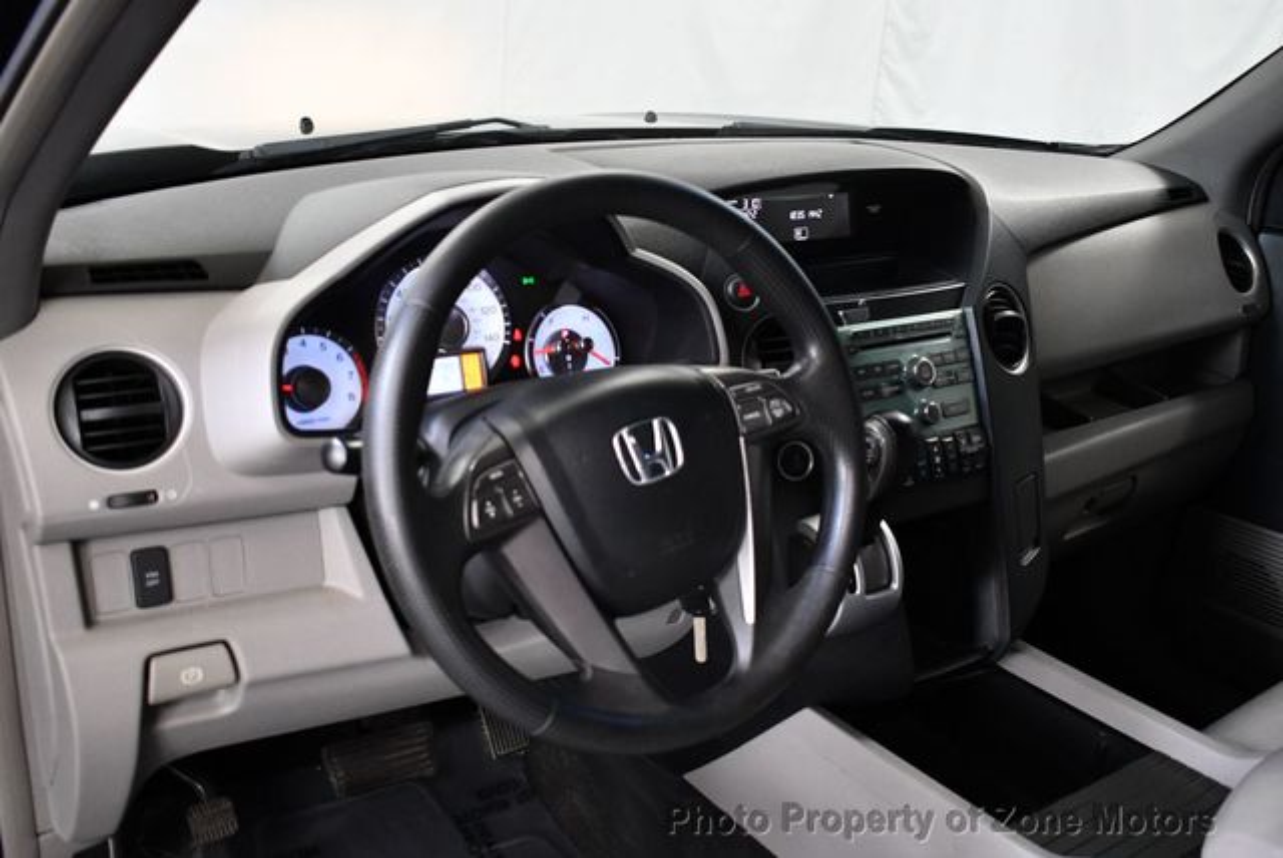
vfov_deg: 36.9
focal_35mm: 36
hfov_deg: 53.1
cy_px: 429
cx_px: 642
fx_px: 1284
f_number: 3.5
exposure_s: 1/125
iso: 2000
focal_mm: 18
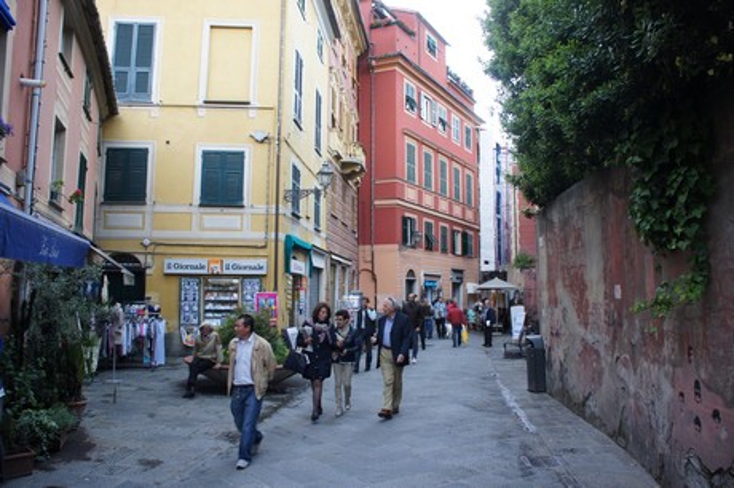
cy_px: 244
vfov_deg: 47.9
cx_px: 367
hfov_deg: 67.4
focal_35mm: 27
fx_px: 550
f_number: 5.6
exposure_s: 1/250
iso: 640
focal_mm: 18
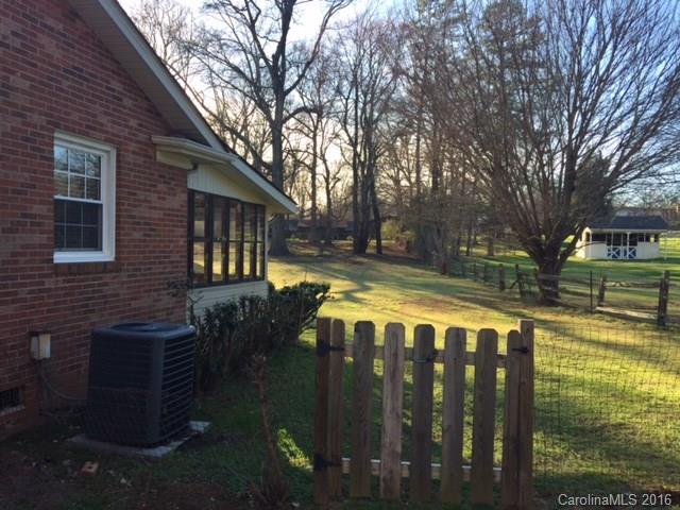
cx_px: 340
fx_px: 570
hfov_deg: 61.7
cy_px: 255
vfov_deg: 48.2
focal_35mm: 29
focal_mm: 4.15
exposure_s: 1/421
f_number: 2.2
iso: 32
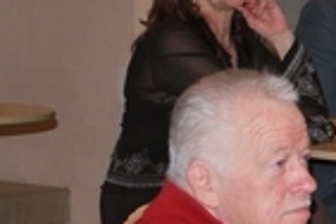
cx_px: 450
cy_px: 189
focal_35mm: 204
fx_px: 1904
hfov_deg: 9.9
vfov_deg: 6.7
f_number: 5
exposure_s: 1/60
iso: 280
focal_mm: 32
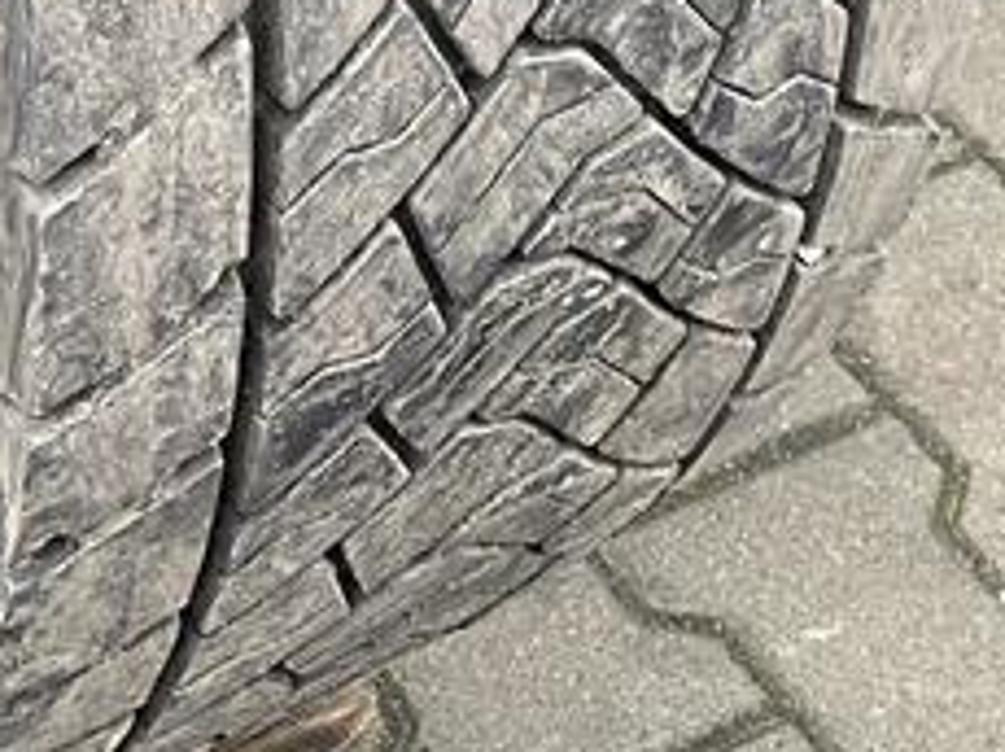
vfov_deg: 11.5
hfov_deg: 17.0
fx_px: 3364
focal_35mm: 116
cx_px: 336
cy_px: -761
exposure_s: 1/91
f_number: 1.8
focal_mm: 4.25
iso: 125
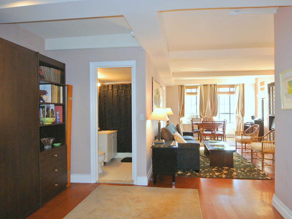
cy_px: 109
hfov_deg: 81.4
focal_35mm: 20
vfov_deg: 66.0
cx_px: 162
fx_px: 169
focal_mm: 6.7
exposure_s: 1/60
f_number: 3.5
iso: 450
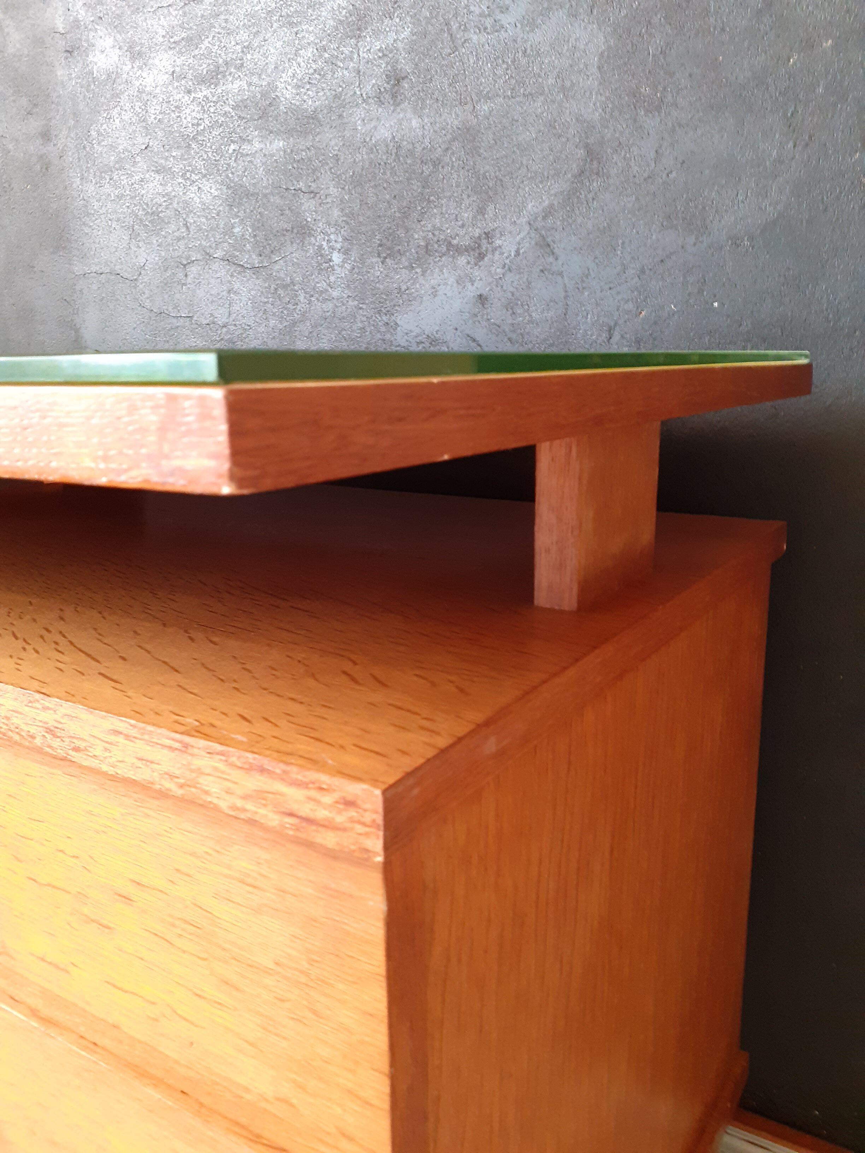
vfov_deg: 65.3
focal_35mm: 27
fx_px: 900
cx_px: 432
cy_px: 576
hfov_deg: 51.4
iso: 200
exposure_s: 1/33
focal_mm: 3.6
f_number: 1.9
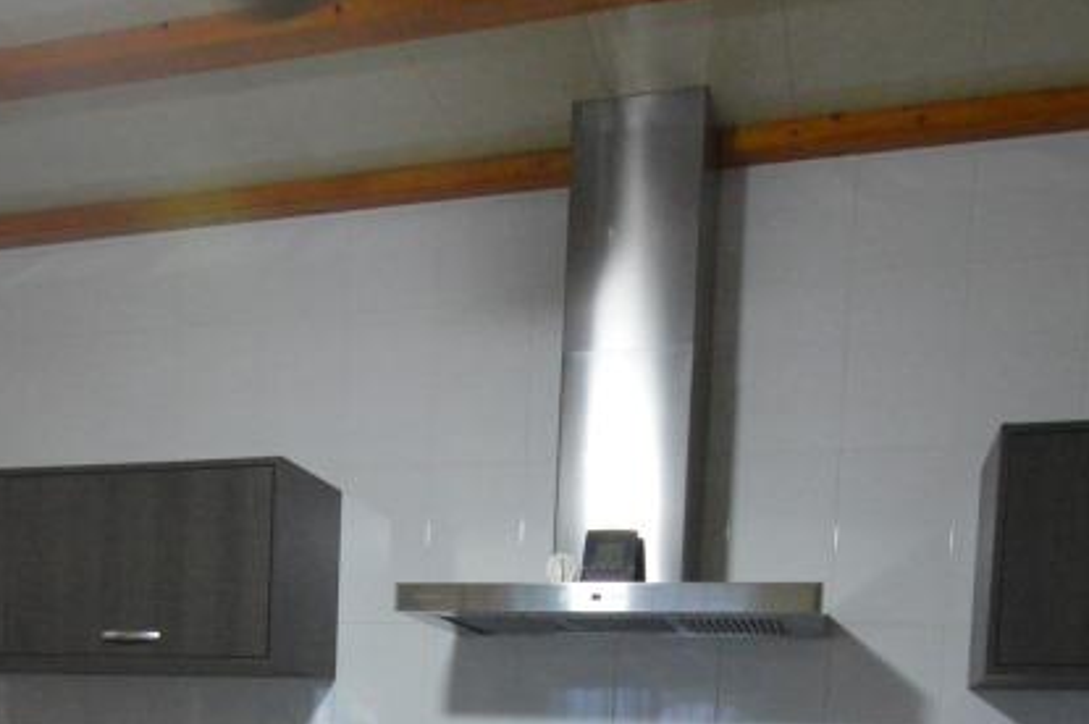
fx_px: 1118
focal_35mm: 37
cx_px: 462
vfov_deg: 30.9
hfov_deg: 51.7
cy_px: 846
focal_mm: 10
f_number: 4
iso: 2800
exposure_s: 1/60
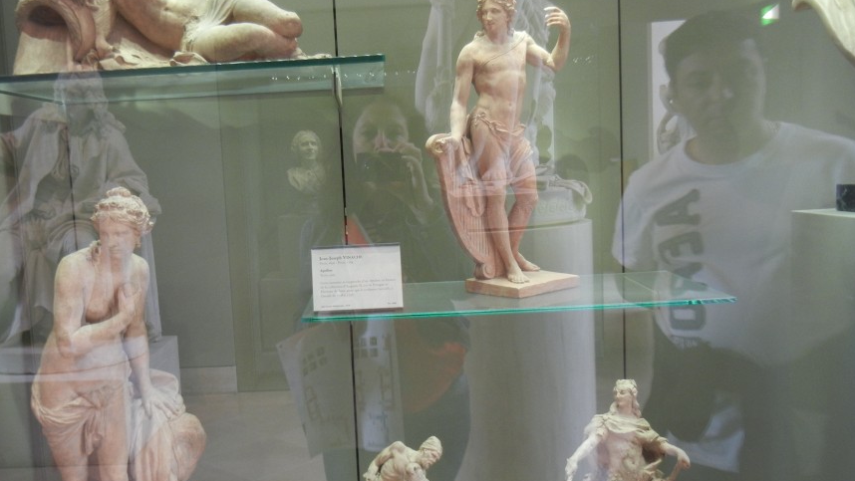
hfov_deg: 51.3
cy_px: 273
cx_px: 349
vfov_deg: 30.4
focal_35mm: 39
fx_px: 884
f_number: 3.5
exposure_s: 1/6.2
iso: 200
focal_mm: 5.4
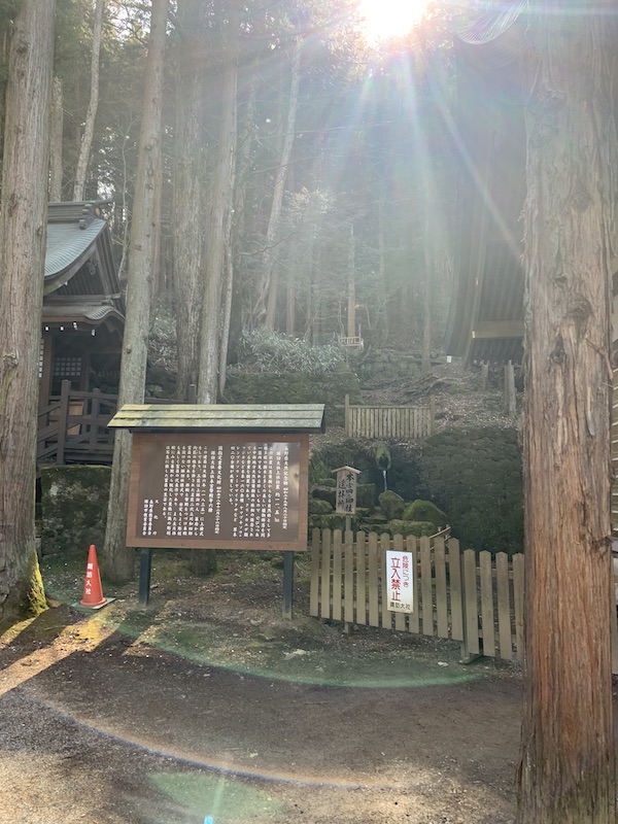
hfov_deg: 53.1
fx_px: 619
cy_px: 412
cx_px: 309
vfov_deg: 67.3
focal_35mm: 26
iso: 40
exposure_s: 1/121
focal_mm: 4.25
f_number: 1.8
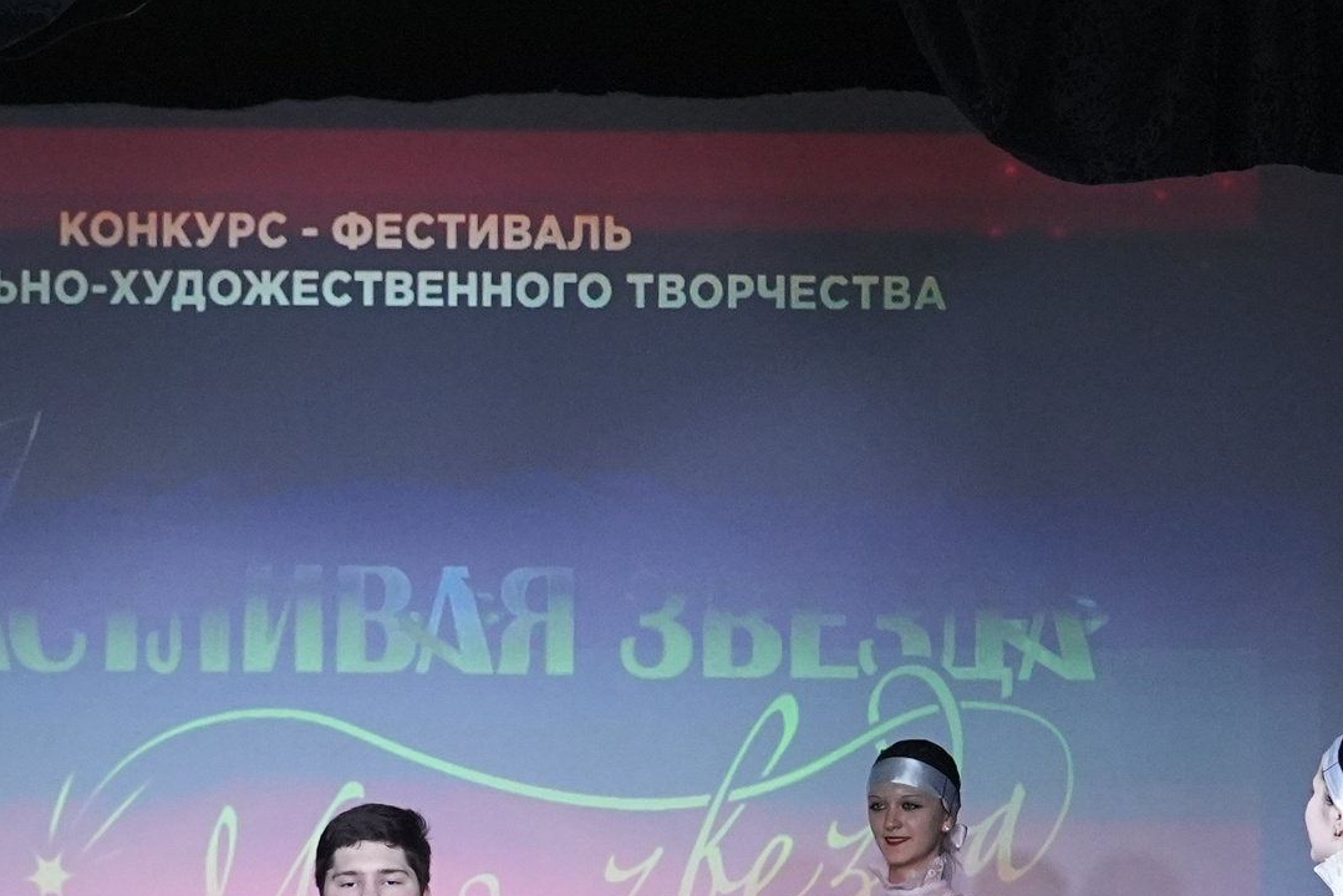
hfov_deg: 6.7
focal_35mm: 306
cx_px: 456
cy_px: 879
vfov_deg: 4.5
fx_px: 11418
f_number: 2.8
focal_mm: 86
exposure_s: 1/400
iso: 3200
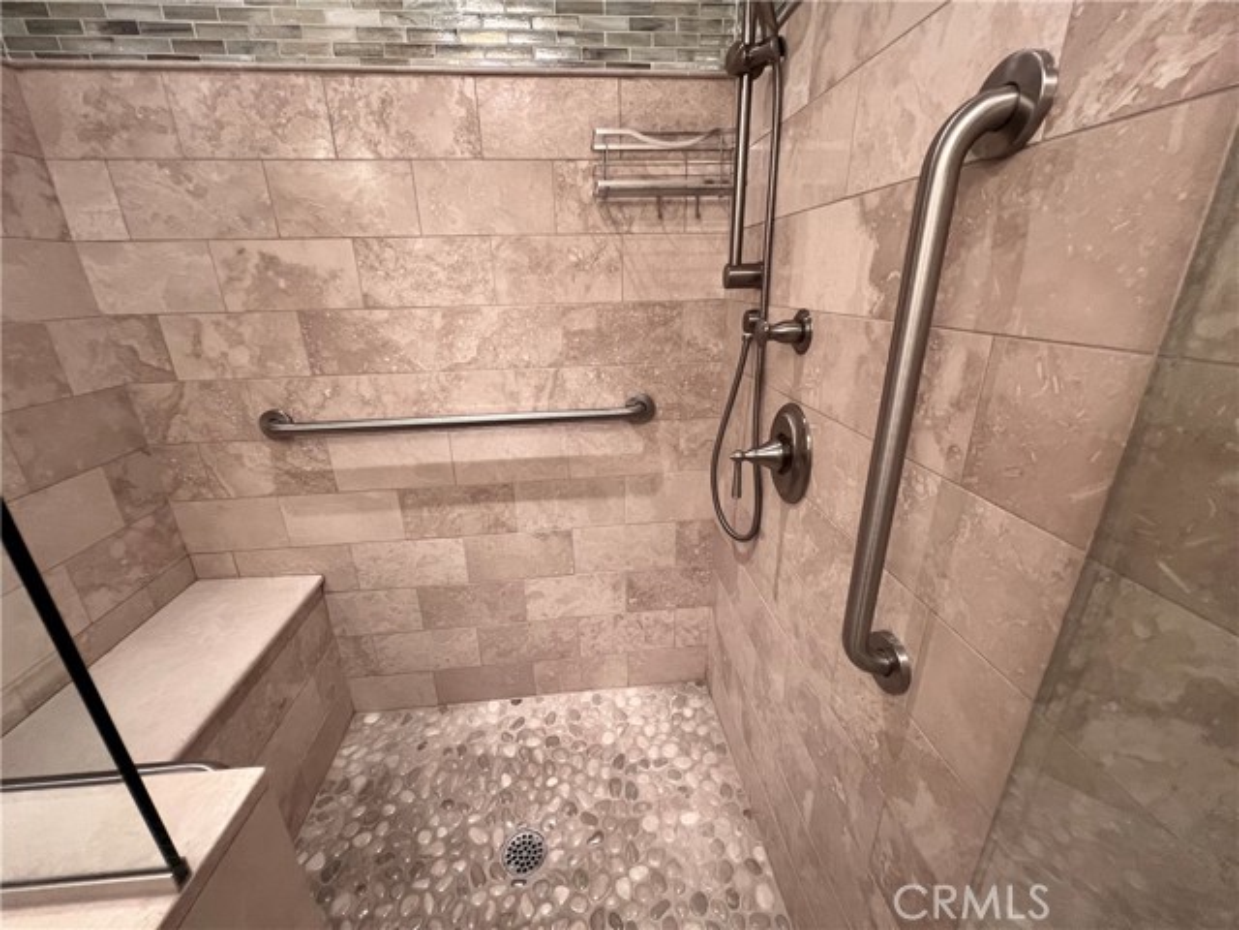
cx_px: 620
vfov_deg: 89.9
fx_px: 465
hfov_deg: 106.2
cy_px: 465
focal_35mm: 13
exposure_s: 1/60
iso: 200
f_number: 1.8
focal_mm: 1.57
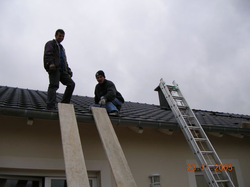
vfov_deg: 40.6
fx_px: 252
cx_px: 125
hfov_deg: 52.7
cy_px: 94
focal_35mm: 35
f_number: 2.8
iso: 50
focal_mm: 5.8
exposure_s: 1/58.6
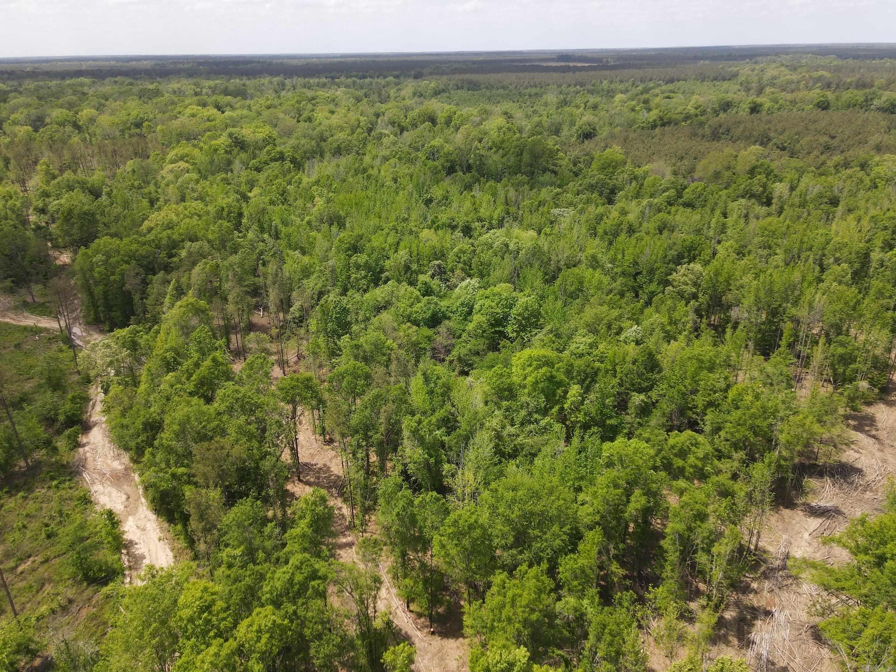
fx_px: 621
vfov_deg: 56.8
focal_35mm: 24
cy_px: 336
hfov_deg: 71.6
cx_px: 448
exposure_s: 1/25
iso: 100
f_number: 2.8
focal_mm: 4.5
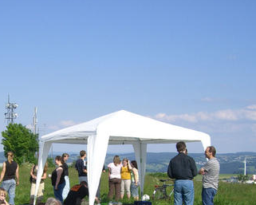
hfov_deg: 25.6
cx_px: 86
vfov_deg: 20.3
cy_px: 182
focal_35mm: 74
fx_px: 561
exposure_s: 1/640
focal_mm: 6.2
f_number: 4.3
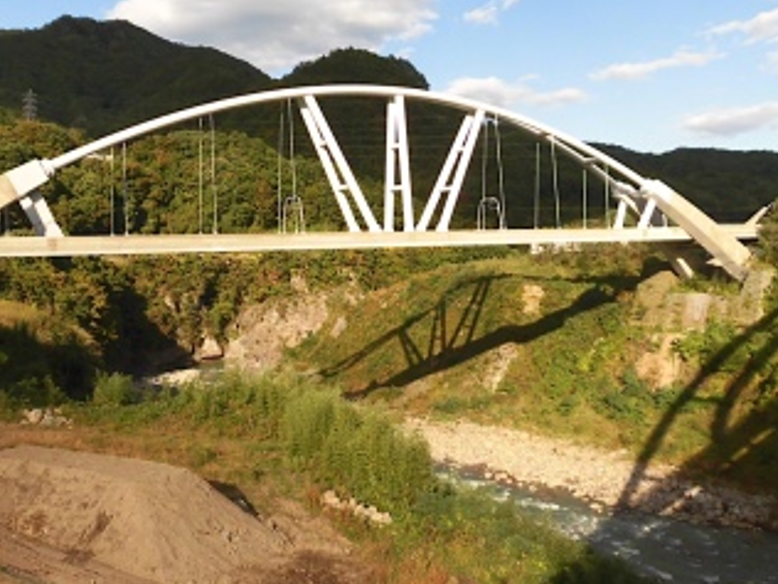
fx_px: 854
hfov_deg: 48.7
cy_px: 221
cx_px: 315
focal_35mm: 38
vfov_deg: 37.5
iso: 100
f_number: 3.1
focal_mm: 4.3
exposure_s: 1/1000
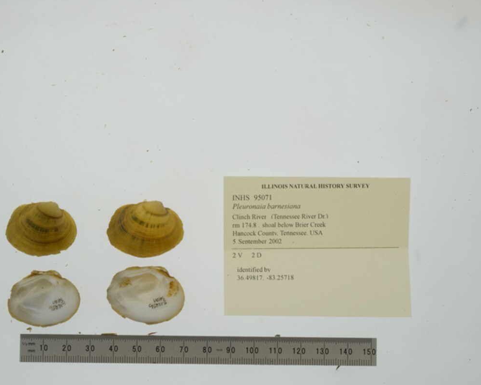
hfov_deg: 27.9
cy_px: 192
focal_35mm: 68
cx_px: 216
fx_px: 968
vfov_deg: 22.5
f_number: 32
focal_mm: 60
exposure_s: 1/13
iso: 100
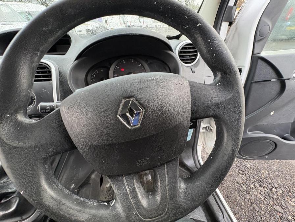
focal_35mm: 14
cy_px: 111
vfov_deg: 85.7
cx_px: 148
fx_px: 119
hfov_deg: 102.1
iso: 200
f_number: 2.2
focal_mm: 2.22
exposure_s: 1/70
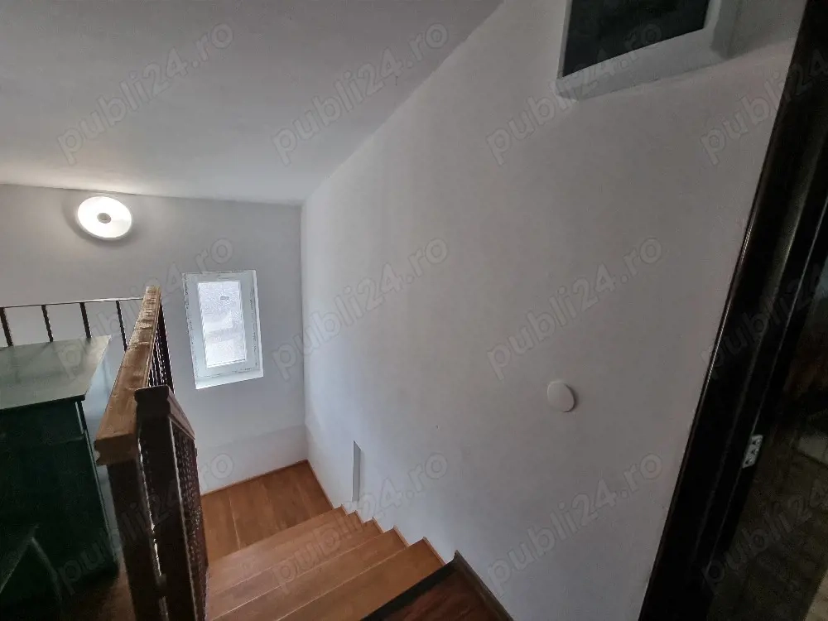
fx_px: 311
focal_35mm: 13
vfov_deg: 89.9
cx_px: 414
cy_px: 310
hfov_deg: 106.2
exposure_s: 1/50
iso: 125
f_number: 2.2
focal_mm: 2.2
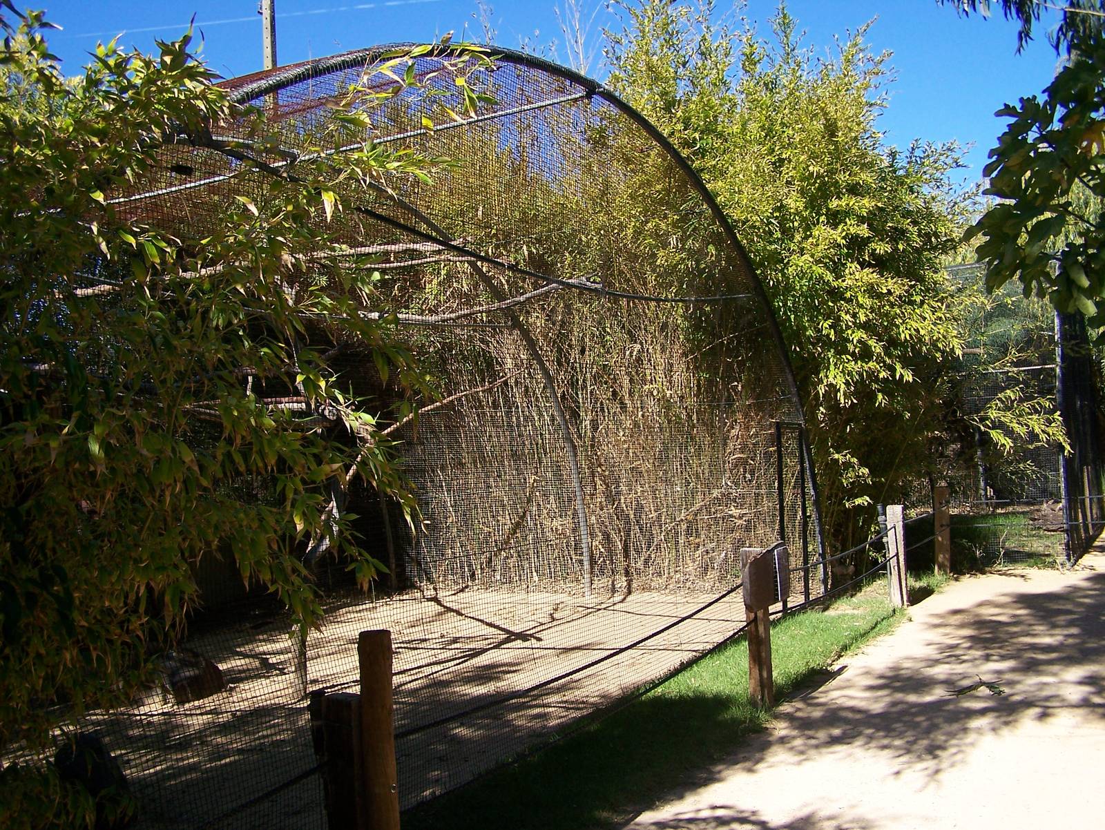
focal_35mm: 38
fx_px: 1214
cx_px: 552
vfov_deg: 37.8
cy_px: 415
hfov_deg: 49.0
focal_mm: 6.3
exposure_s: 1/800
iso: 80
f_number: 2.8
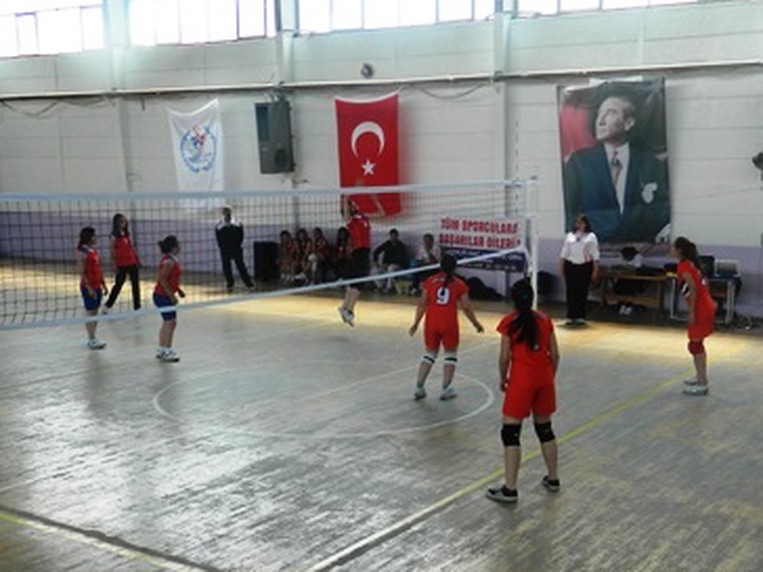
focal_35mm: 44
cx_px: 411
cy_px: 381
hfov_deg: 42.9
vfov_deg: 32.6
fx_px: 970
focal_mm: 4.5
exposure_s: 1/80
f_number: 3.1
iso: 80
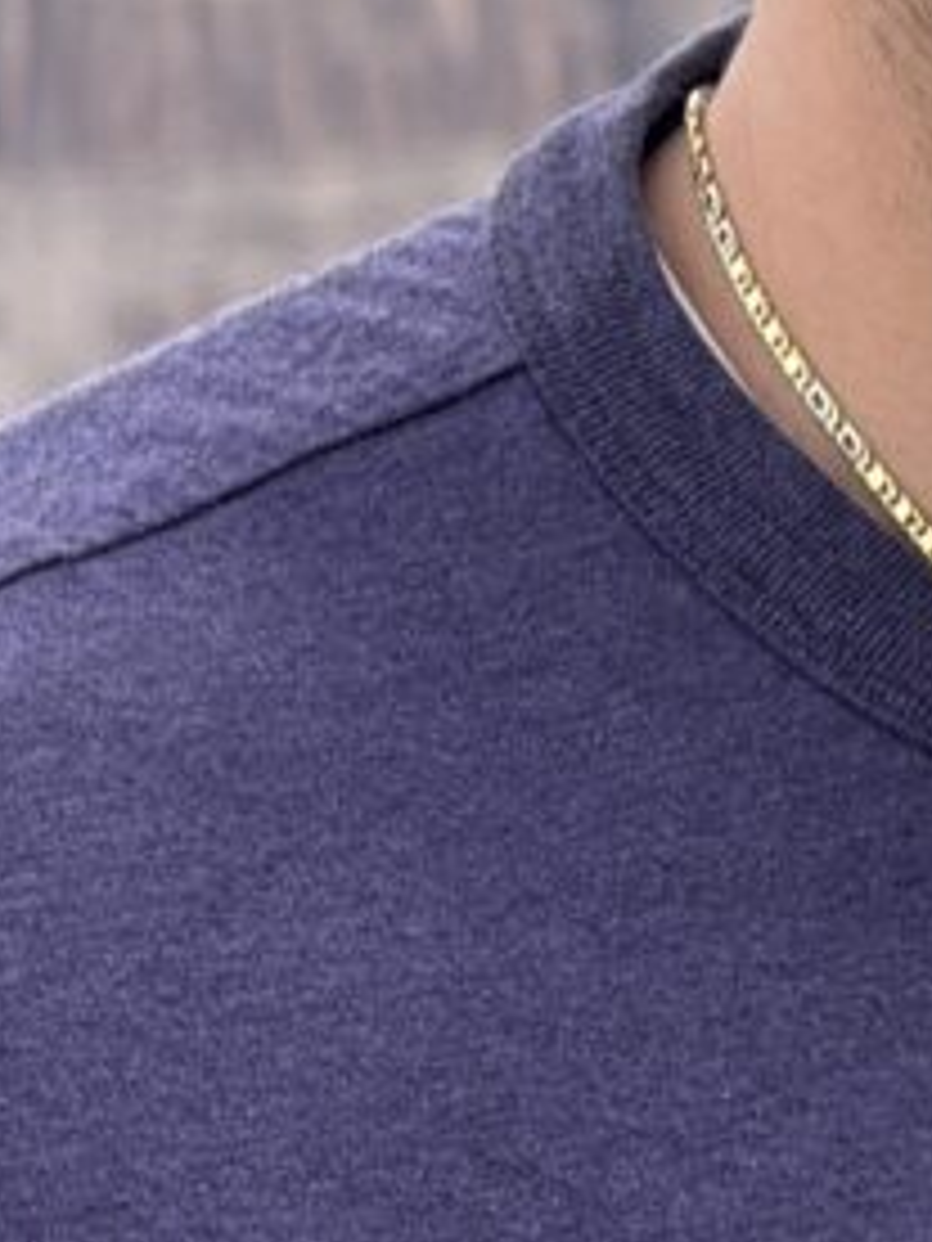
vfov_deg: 4.4
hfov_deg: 3.3
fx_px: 16011
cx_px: 1405
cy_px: -666
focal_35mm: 446
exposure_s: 1/537
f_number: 2.8
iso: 50
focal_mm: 15.66
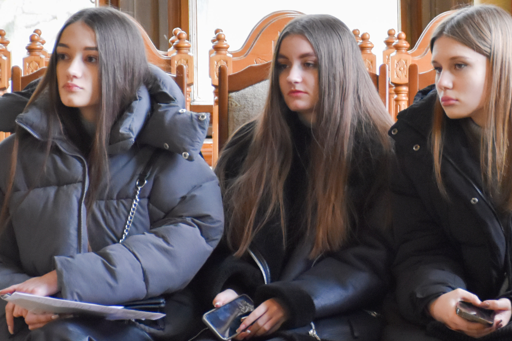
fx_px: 3442
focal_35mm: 242
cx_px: 482
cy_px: 135
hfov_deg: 8.5
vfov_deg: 5.7
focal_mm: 70
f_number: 5
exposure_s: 1/60
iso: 1800
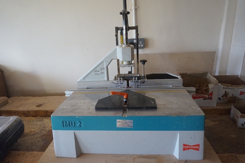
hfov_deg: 73.7
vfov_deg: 53.1
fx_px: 163
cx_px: 122
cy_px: 82
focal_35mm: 24
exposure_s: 1/160
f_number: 3.5
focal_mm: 16
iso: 2500
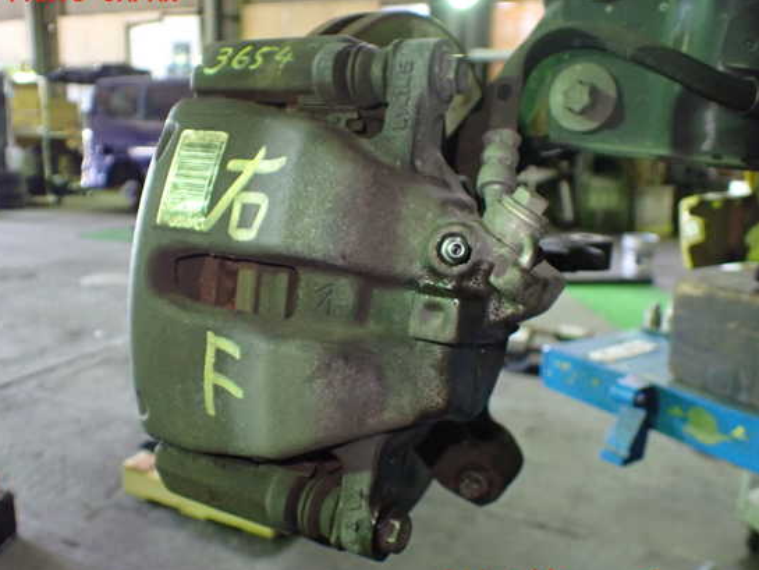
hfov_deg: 55.2
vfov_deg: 43.0
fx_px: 724
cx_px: 343
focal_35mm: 33
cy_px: 288
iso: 800
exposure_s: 1/60
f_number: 2.3
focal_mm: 5.4
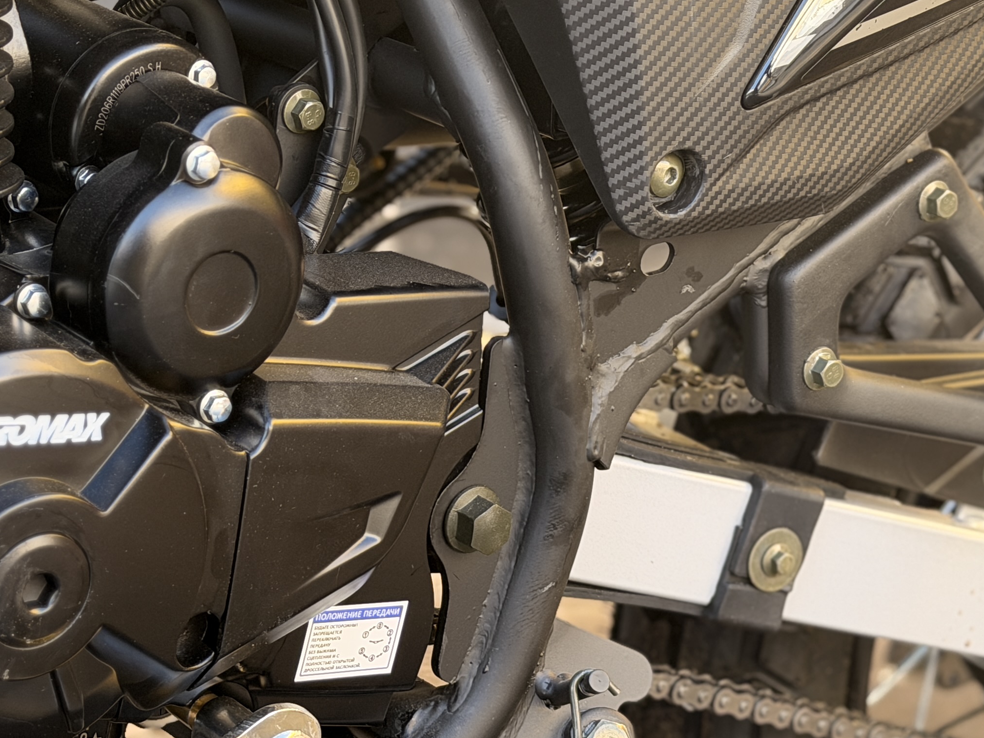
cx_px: 272
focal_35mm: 96
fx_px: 2729
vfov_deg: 15.3
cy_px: 159
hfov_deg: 20.3
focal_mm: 6.76
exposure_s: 1/140
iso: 64
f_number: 1.78
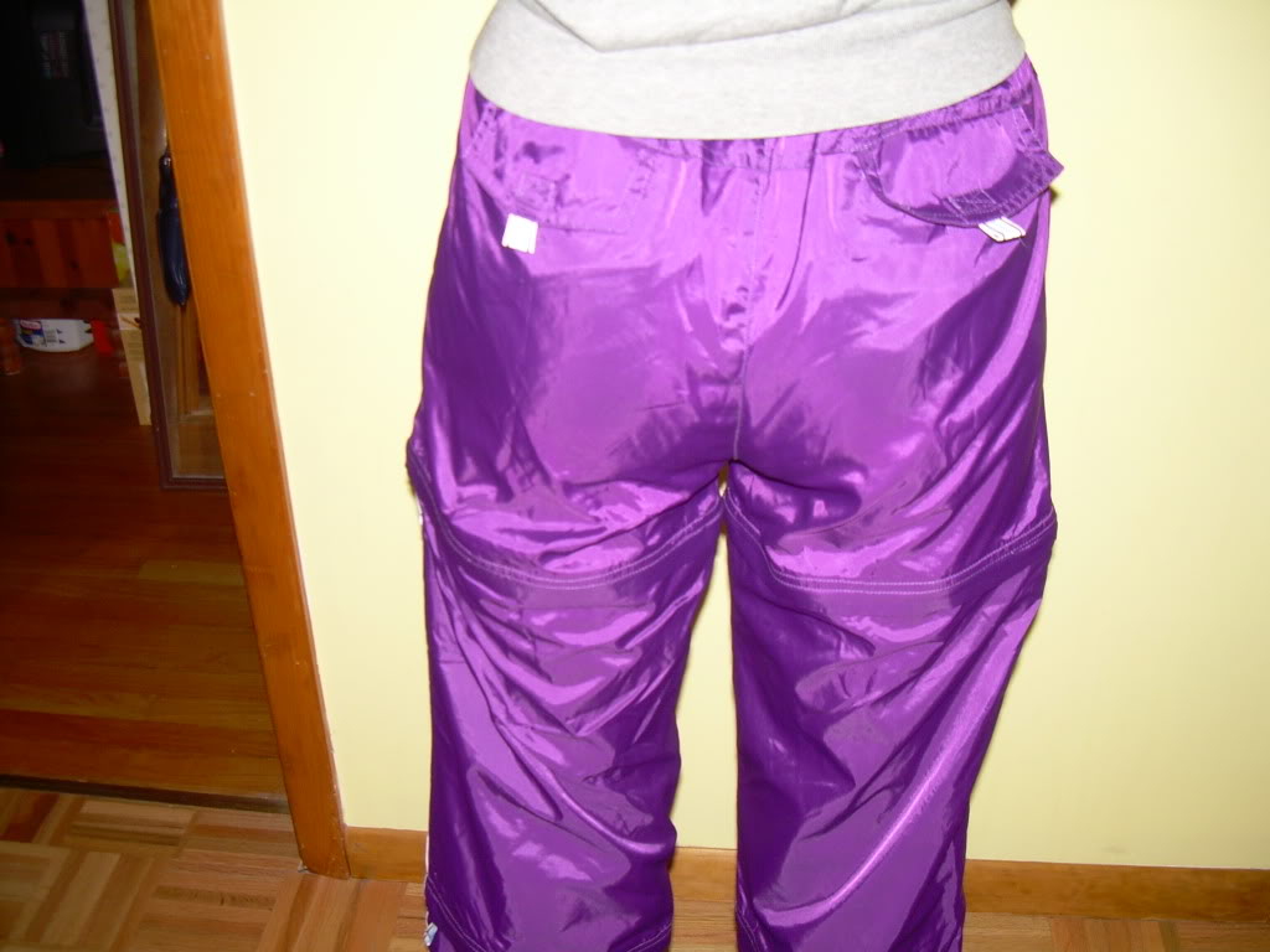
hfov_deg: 49.0
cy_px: 476
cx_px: 635
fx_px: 1394
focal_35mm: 38
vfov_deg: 37.7
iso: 65
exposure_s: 1/60
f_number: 2.8
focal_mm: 6.3
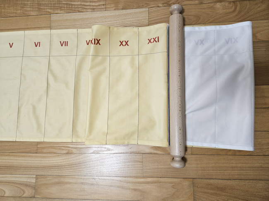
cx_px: 134
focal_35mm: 23
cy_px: 100
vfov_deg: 58.8
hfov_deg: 73.9
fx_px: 179
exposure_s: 1/100
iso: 100
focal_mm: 5.4
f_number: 1.8
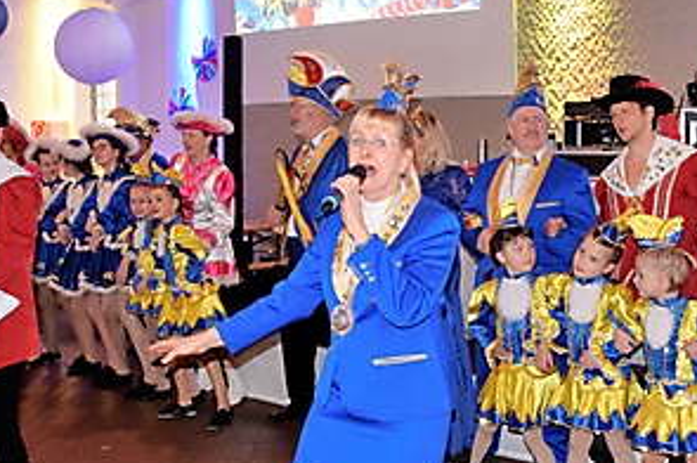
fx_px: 1064
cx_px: 413
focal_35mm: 55
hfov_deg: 36.2
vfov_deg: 24.5
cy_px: 272
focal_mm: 18
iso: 2500
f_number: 3.5
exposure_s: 1/60
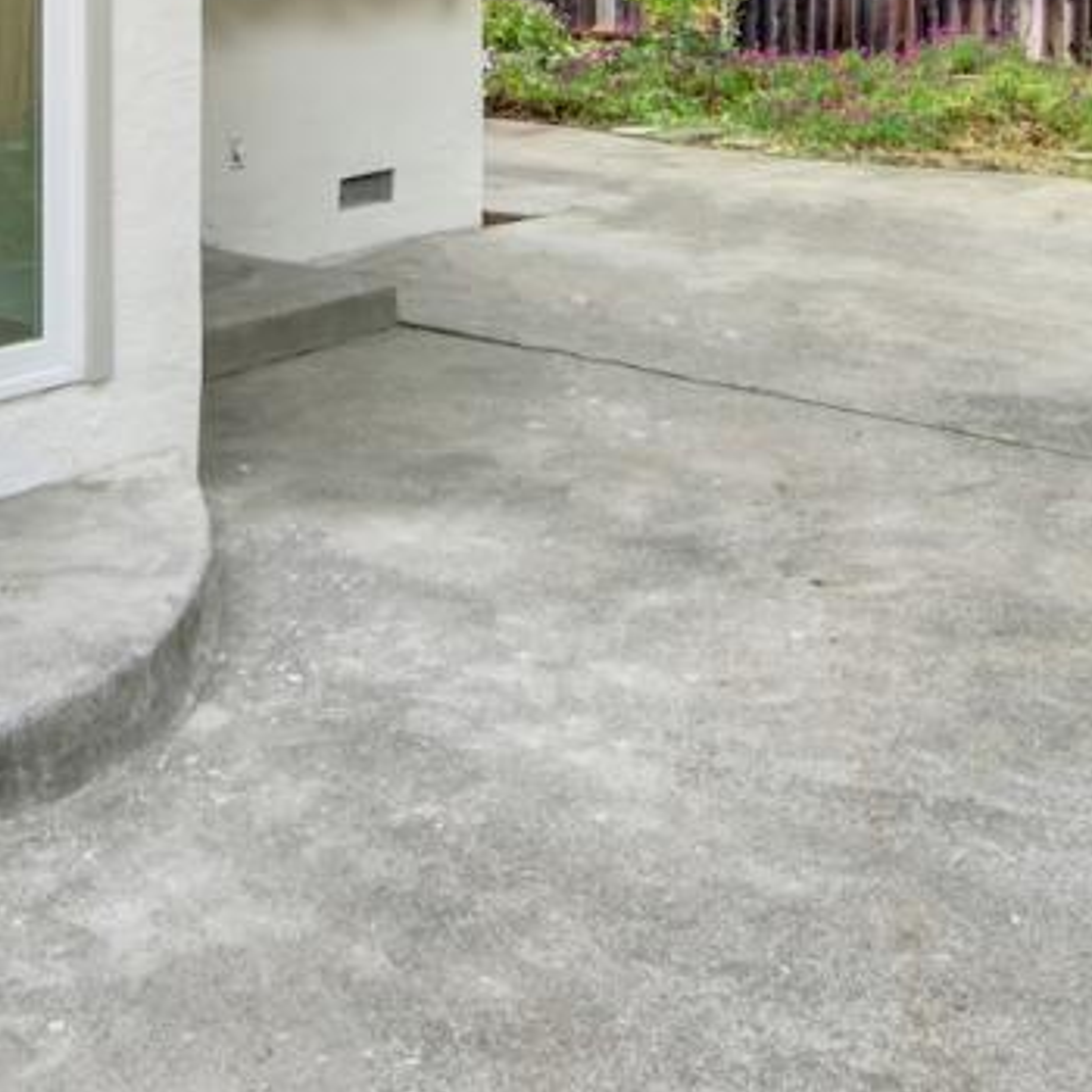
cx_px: 215
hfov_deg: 32.5
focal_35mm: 51
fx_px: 1820
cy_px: -84
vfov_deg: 30.2
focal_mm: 14
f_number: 14
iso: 100
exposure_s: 1/20
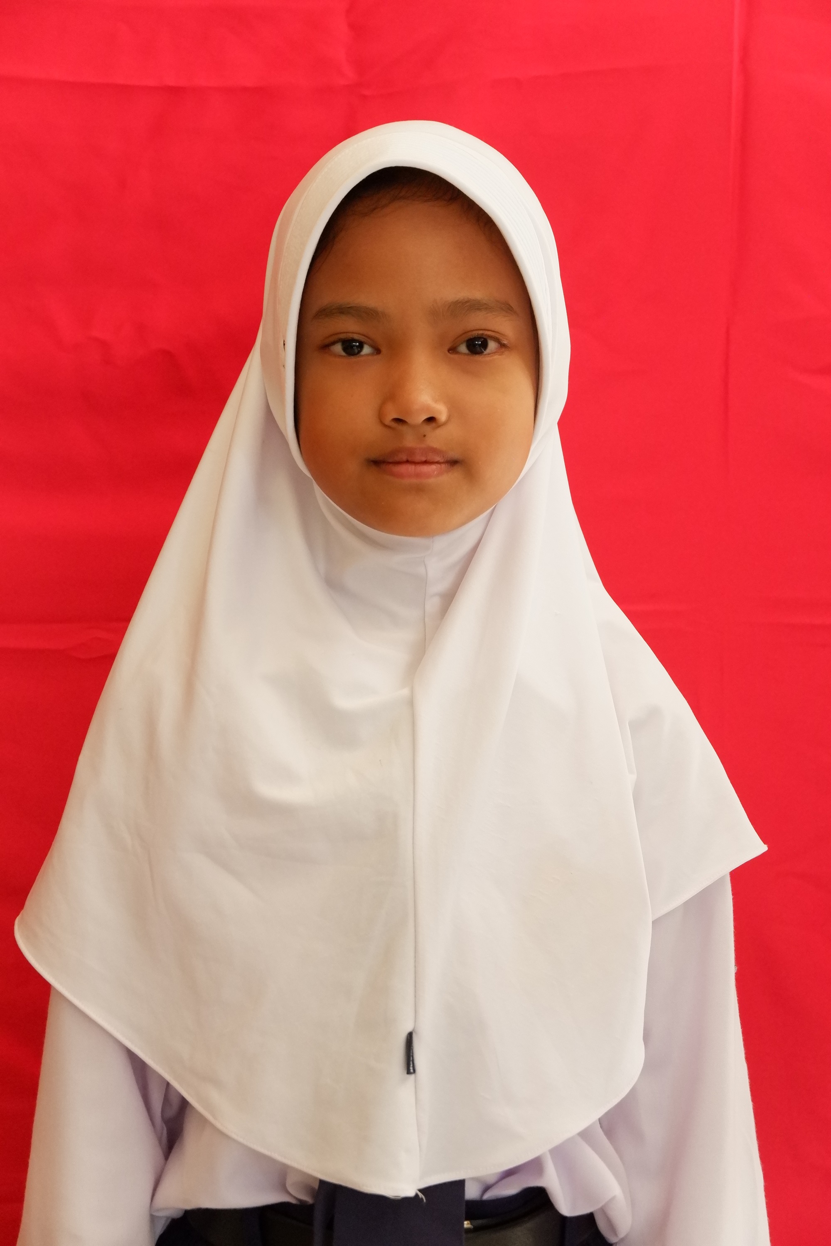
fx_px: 2597
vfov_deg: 27.0
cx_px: 416
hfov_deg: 18.2
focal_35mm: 75
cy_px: 623
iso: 3200
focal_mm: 50
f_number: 5.6
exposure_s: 1/90
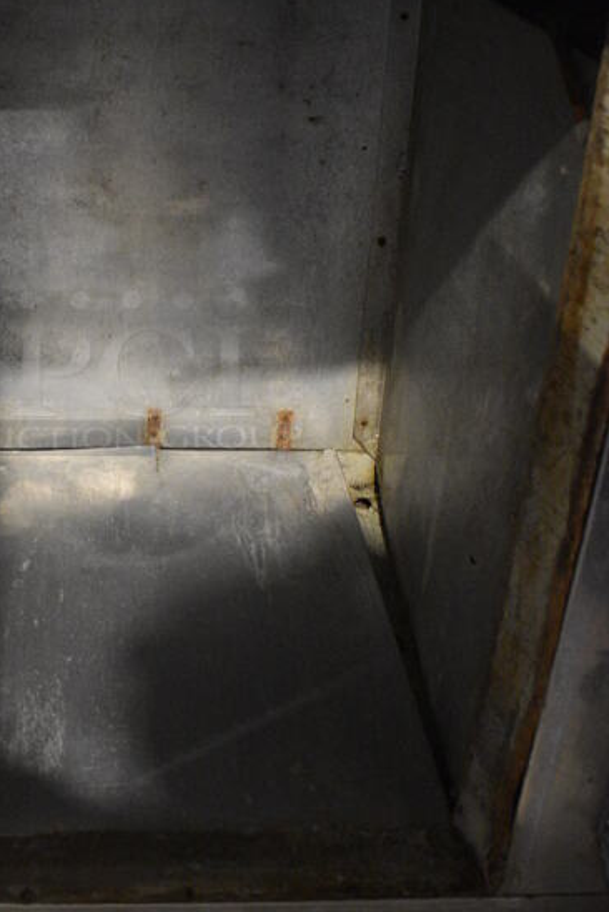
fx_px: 1140
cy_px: 369
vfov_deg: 43.4
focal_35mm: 45
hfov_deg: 29.3
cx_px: 131
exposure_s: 1/125
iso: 4000
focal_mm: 18
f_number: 3.5
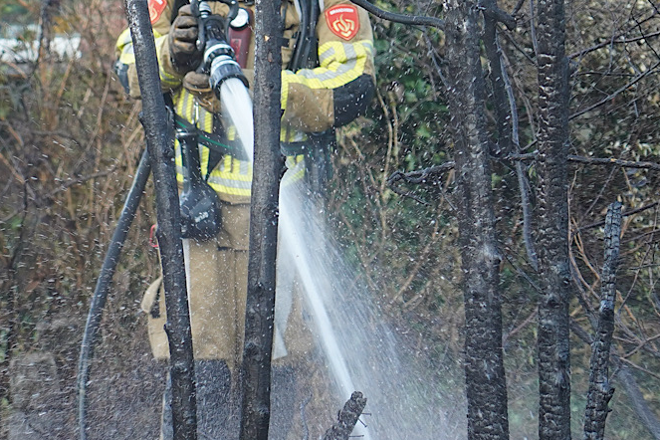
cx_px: -100
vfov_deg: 4.5
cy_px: 205
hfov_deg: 6.7
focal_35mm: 304
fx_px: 5573
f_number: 4
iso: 500
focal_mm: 105
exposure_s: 1/160
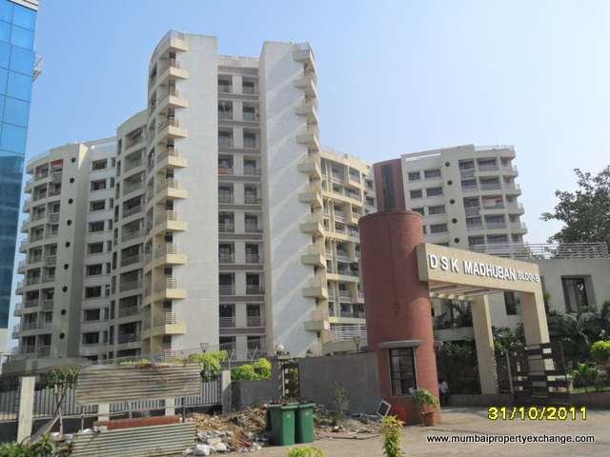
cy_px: 228
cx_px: 305
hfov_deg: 56.8
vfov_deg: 44.2
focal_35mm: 32
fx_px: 564
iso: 100
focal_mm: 5.7
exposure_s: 1/1000
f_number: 3.7
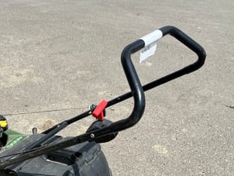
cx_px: 67
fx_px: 291
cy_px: 128
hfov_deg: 42.8
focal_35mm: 43
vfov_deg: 33.1
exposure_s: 1/4149
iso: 50
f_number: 1.6
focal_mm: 5.1
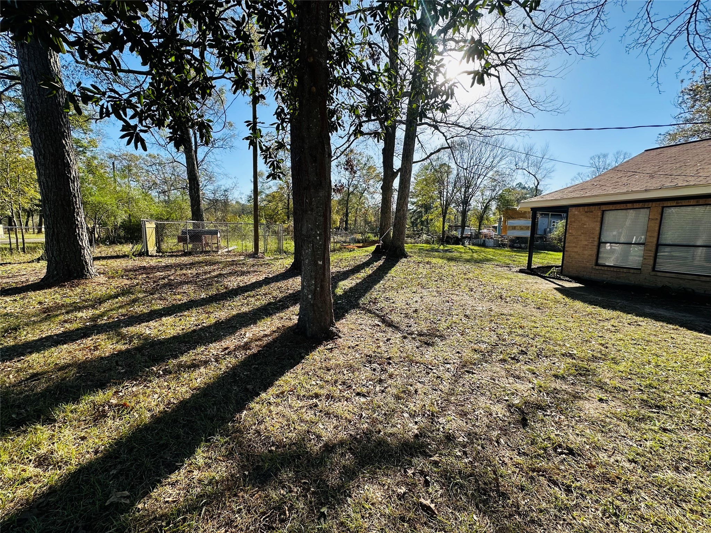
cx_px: 356
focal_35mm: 14
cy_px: 266
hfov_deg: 102.1
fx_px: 288
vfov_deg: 85.7
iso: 40
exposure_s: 1/662
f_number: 2.2
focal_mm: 2.22
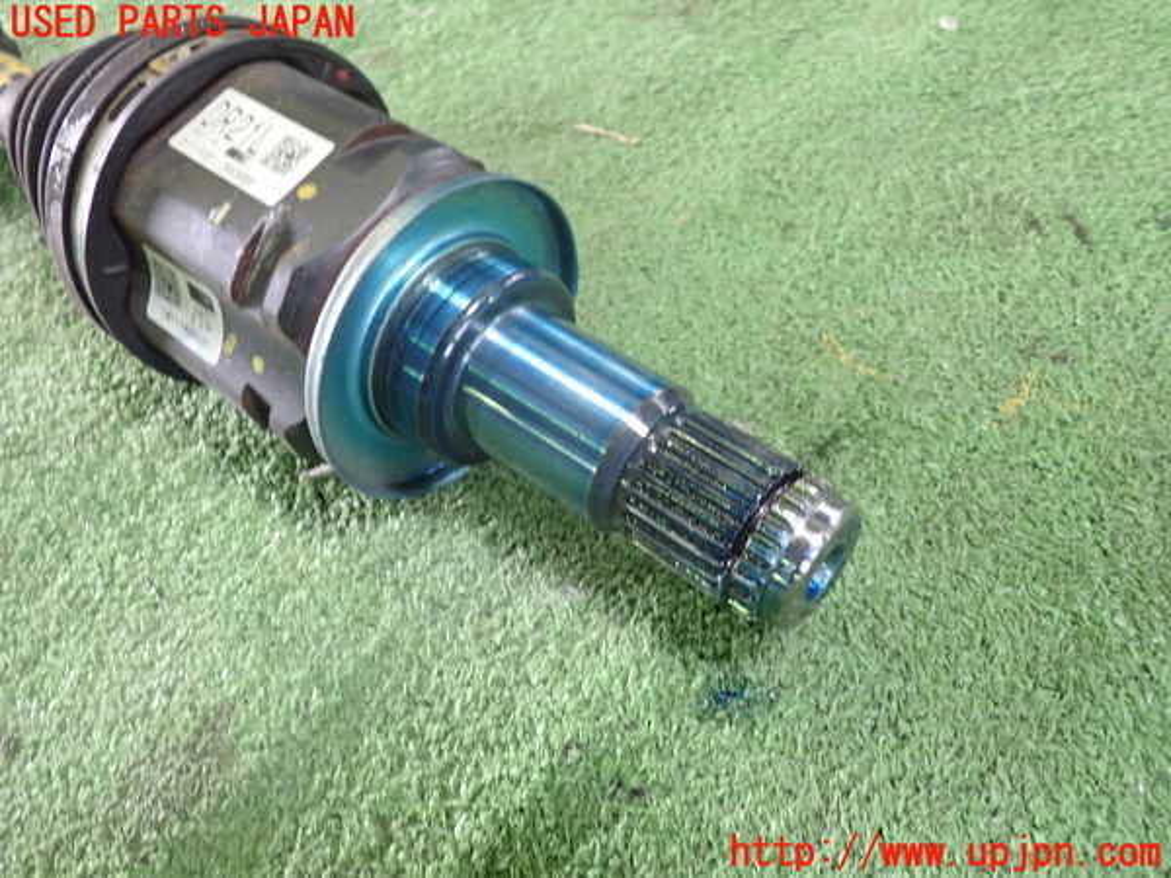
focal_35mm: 30
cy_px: 439
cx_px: 586
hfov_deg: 60.0
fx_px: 1015
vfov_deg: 46.8
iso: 500
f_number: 2.3
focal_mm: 5.4
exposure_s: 1/30
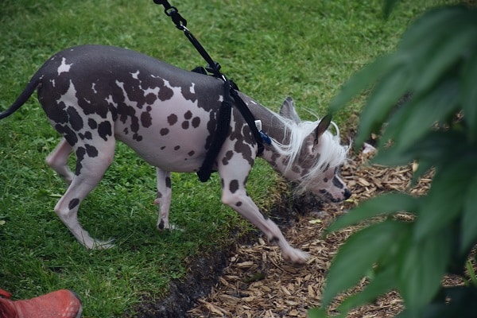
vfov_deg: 6.5
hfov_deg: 9.8
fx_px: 2782
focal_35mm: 210
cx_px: 238
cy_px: 159
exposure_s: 1/200
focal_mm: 140
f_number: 5.6
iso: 100
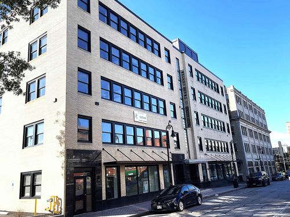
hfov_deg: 69.4
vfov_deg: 54.8
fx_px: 209
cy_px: 108
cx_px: 145
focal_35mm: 25
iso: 32
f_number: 1.6
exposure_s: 1/2433
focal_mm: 5.1
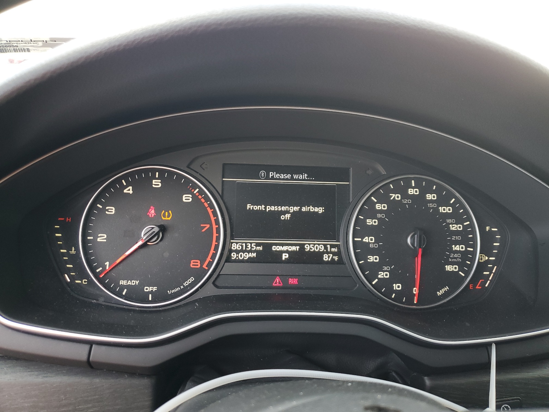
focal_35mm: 26
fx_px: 412
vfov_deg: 53.1
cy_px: 206
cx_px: 274
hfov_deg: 67.3
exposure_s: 1/60.2
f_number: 1.5
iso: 69
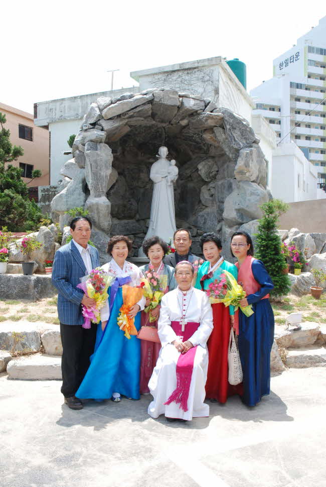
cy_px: 244
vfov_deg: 53.1
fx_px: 487
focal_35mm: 36
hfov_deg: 37.0
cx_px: 163
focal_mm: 24
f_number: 11
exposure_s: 1/100
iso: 200
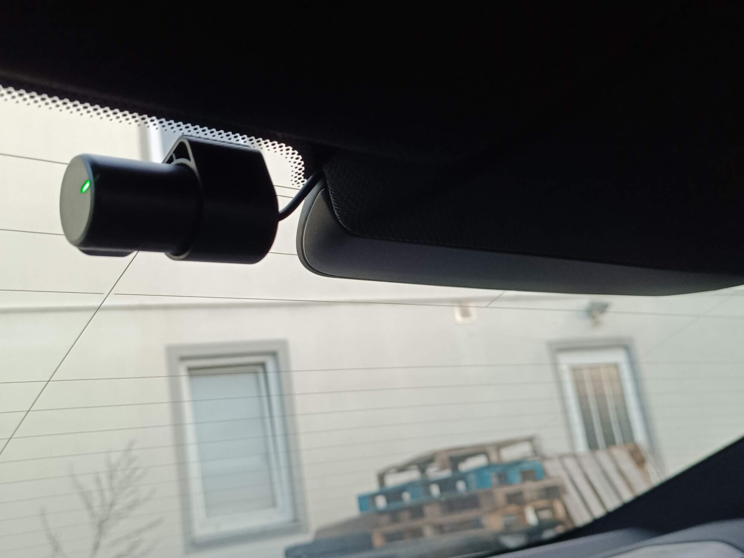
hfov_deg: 52.6
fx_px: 752
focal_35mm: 35
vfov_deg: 40.7
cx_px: 372
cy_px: 299
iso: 717
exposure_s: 1/50.1
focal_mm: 5.59
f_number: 1.88
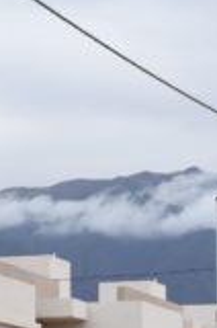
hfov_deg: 6.3
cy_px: 301
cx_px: -10
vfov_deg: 9.4
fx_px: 1980
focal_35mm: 218
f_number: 8
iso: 100
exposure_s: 1/200
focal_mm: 50
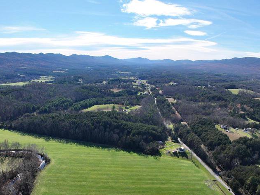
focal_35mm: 39
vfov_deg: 35.5
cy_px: 158
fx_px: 293
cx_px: 62
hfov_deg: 46.0
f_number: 2.8
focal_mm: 12.29
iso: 210
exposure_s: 1/2500
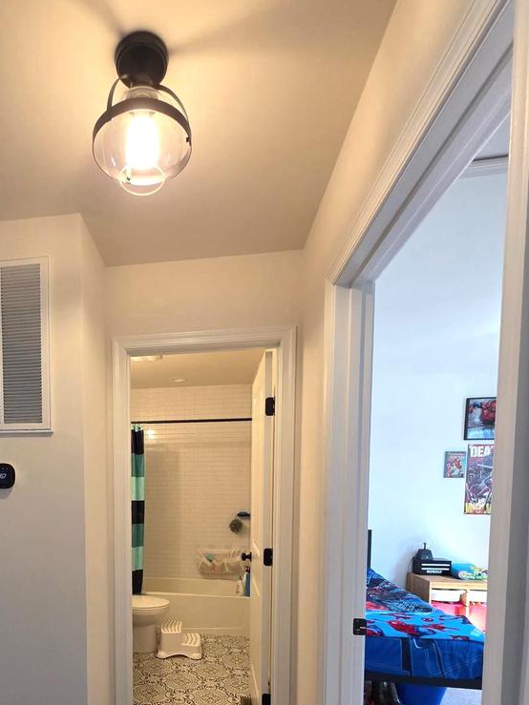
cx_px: 143
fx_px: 387
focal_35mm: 19
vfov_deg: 79.4
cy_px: 512
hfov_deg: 65.2
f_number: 1.9
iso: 250
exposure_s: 1/120
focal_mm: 2.2
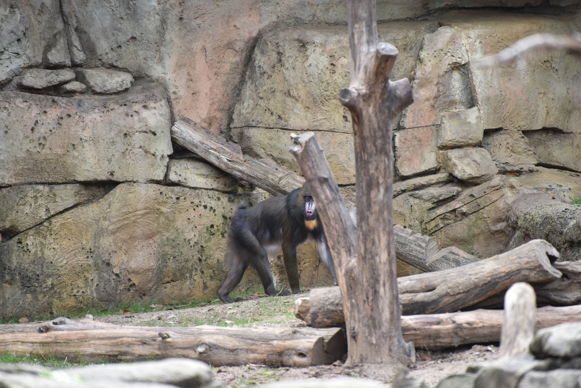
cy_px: 194
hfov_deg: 6.9
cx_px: 290
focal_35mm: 300
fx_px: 4842
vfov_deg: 4.6
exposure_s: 1/640
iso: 1400
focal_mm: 300
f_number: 5.6
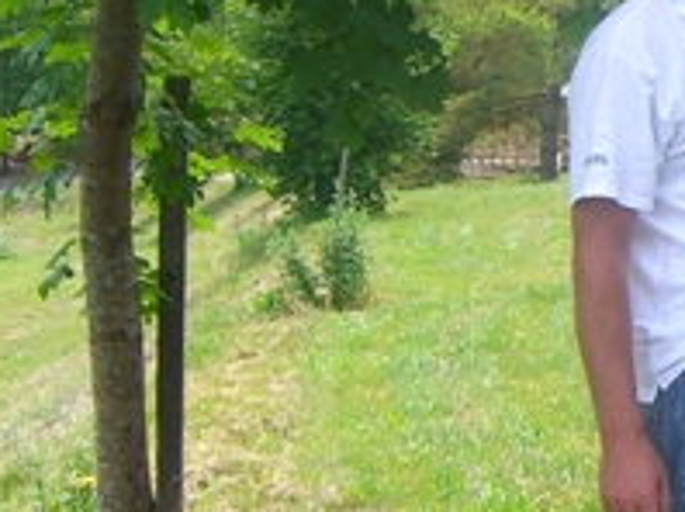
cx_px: 1041
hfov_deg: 14.8
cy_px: 163
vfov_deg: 12.0
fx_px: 2431
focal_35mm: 123
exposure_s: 1/50
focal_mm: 7.9
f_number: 8
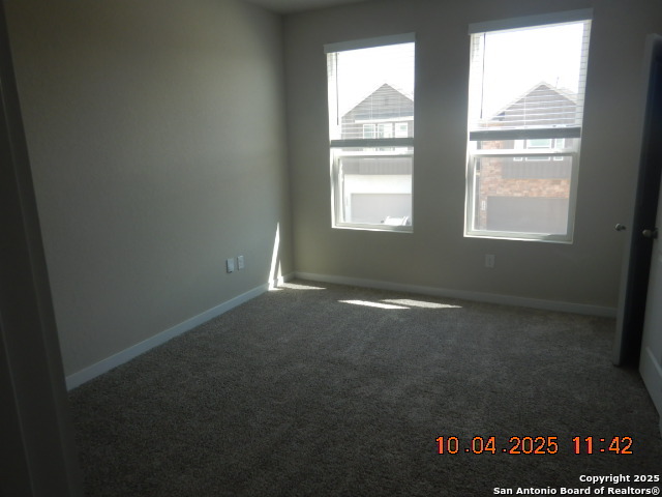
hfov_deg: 71.6
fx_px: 459
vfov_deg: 56.8
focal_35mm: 24
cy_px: 248
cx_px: 331
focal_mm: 4.3
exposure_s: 1/200
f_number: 2.8
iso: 125
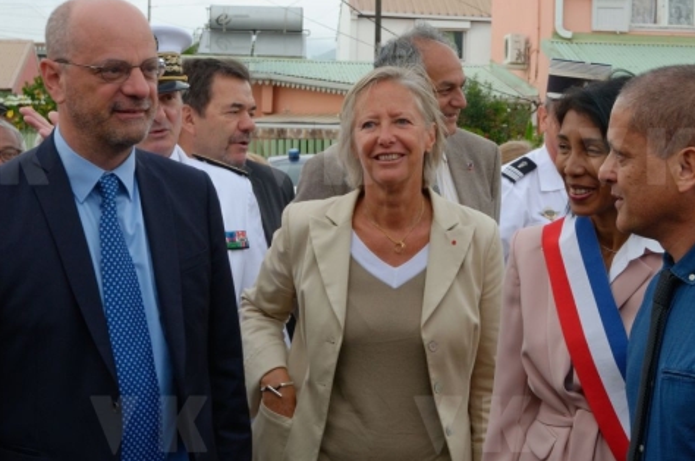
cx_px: 471
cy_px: 210
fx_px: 1464
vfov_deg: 17.9
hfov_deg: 26.5
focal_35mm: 76
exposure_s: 1/200
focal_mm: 30
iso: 250
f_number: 8
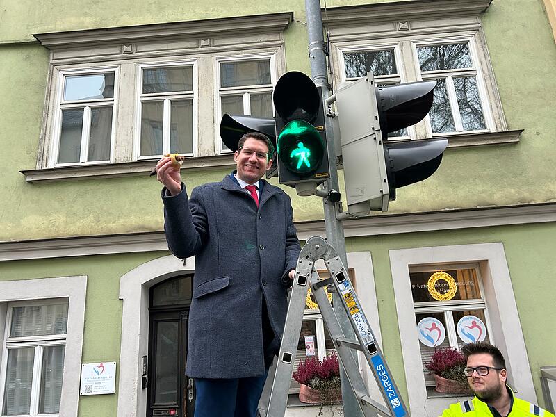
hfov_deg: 67.3
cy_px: 208
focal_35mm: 26
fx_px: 418
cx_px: 278
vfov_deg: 53.1
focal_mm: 5.7
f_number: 1.5
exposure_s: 1/121
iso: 80
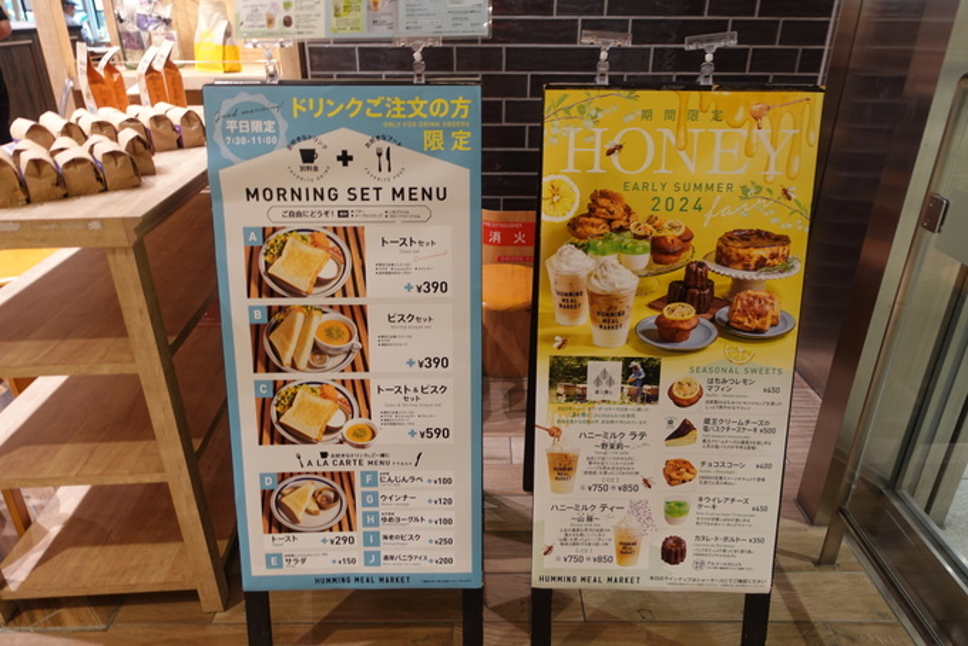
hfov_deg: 73.7
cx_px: 484
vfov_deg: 53.2
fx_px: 646
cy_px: 323
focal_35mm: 24
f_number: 2.2
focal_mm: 9.4
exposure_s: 1/30
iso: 250
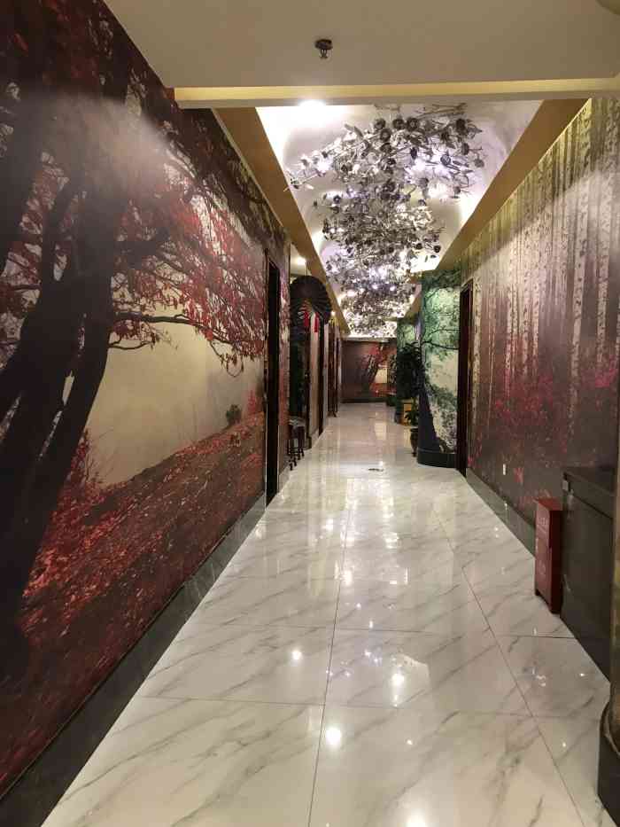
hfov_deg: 49.8
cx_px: 310
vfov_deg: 63.4
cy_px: 414
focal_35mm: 28
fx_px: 669
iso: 80
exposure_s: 1/17
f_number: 1.8
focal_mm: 3.99
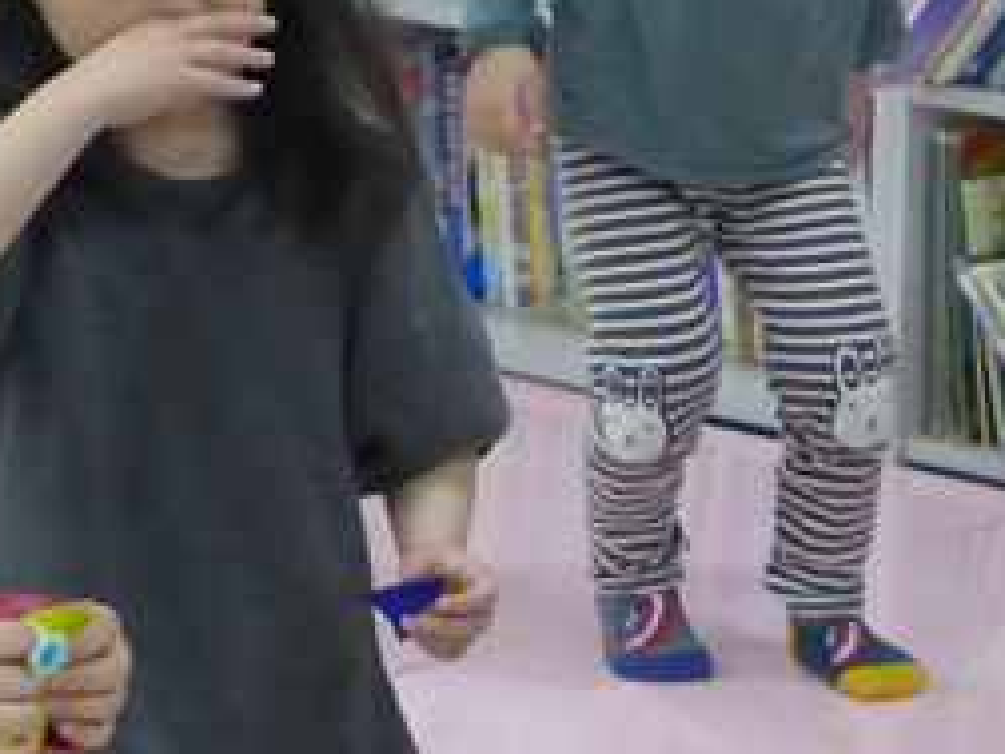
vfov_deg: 6.5
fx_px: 6649
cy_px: 499
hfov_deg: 8.6
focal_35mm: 229
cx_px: -44
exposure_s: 1/500
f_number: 2.3
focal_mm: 17.7
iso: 1600
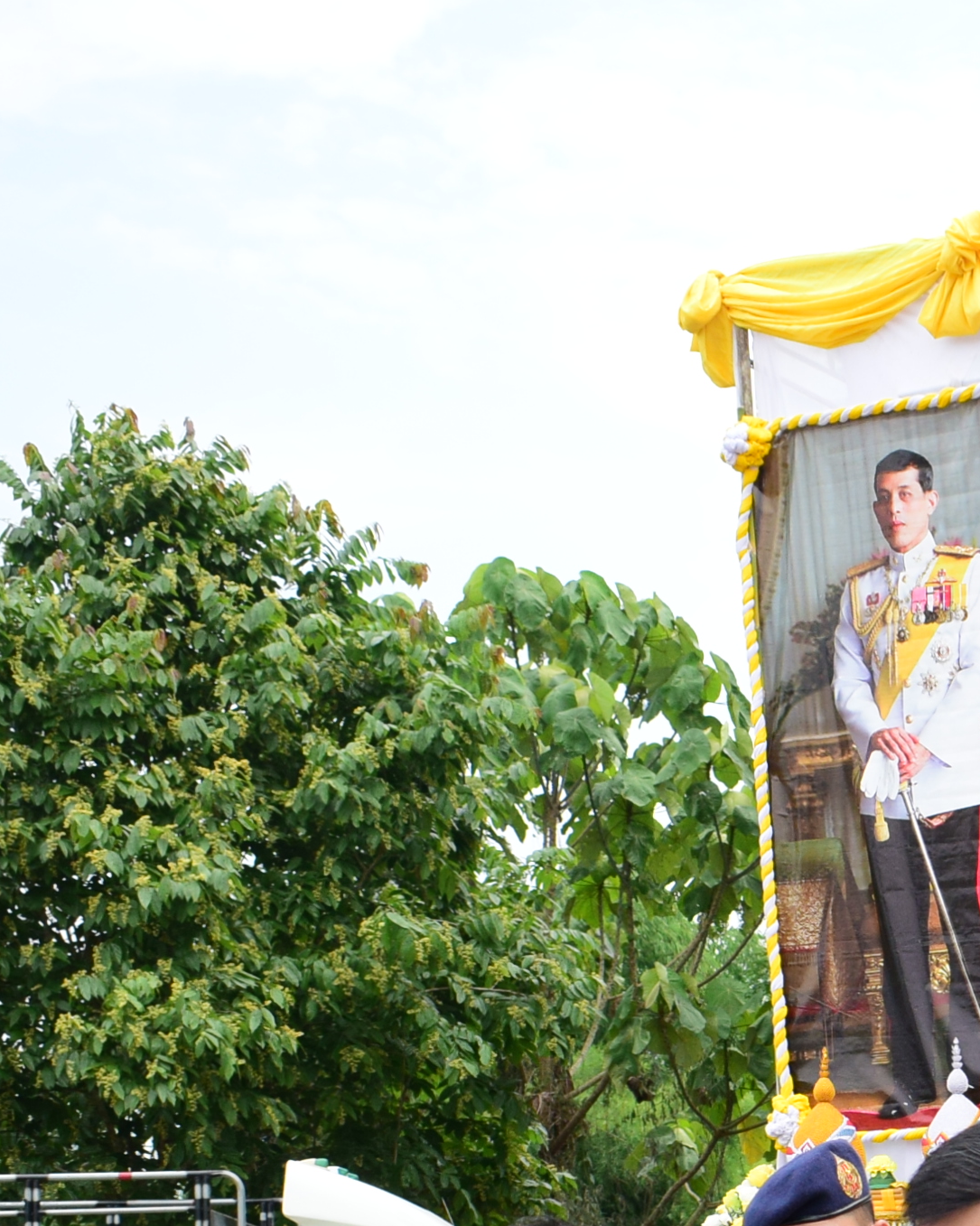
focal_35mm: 84
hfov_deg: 17.2
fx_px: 3046
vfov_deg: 22.1
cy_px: 1154
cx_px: 1260
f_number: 4.5
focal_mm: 18
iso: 500
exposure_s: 1/1250
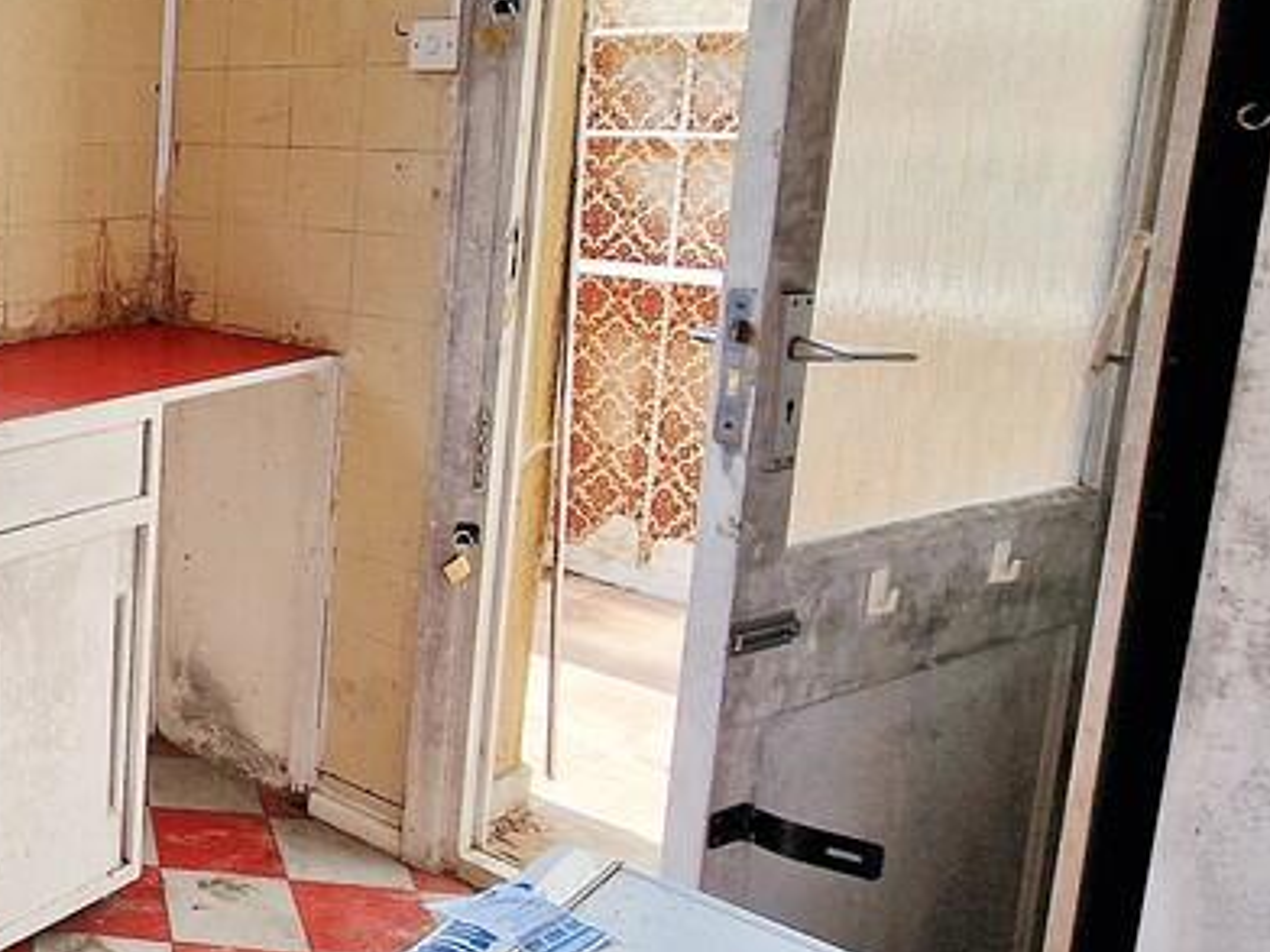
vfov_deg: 41.0
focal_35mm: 34
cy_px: 288
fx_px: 1247
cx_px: -100
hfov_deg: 43.1
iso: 50
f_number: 2.2
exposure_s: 1/304
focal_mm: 2.2
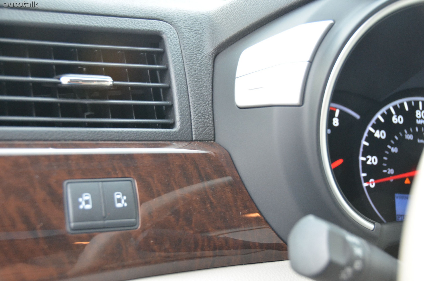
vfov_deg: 21.5
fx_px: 740
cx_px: 212
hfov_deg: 32.0
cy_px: 140
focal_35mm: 63
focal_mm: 42
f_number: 4.5
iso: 1600
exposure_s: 1/125
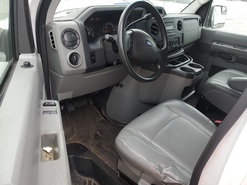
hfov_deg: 67.3
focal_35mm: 26
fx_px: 186
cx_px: 124
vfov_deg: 53.1
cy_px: 92
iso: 50
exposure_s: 1/175
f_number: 1.5
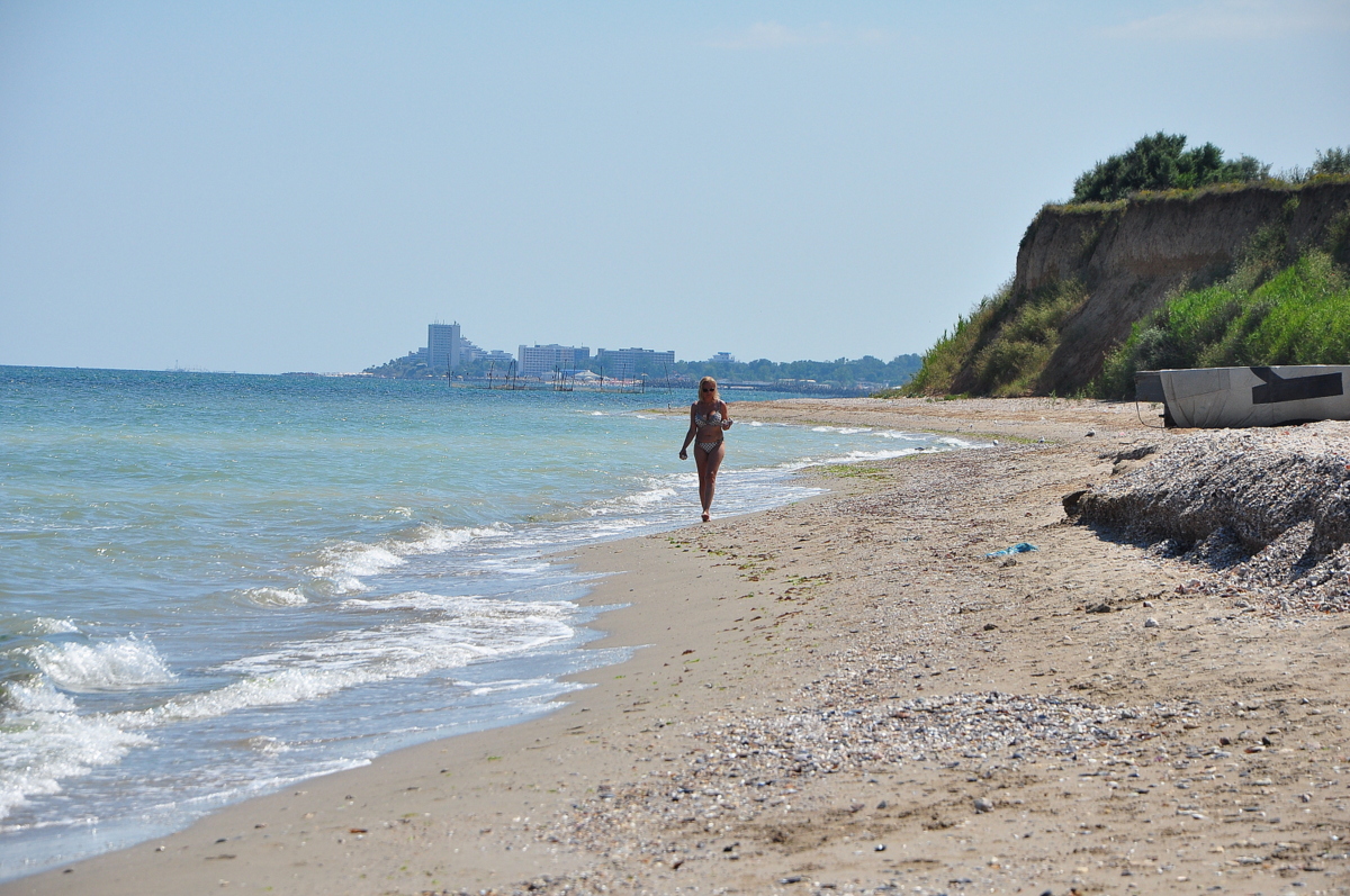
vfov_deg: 8.7
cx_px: 675
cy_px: 448
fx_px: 5899
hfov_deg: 13.1
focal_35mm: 158
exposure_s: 1/1250
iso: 400
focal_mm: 105
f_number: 9
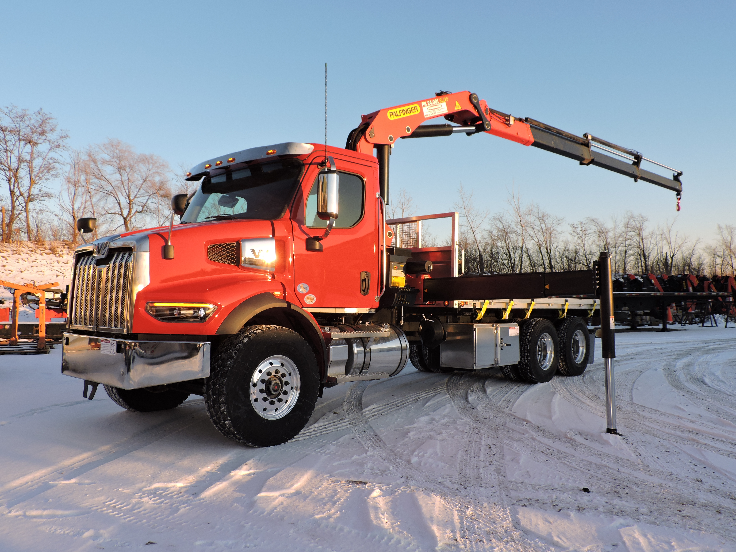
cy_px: 276
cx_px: 368
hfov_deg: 63.4
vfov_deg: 49.7
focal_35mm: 28
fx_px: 595
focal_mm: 5
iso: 100
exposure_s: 1/400
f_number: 3.1
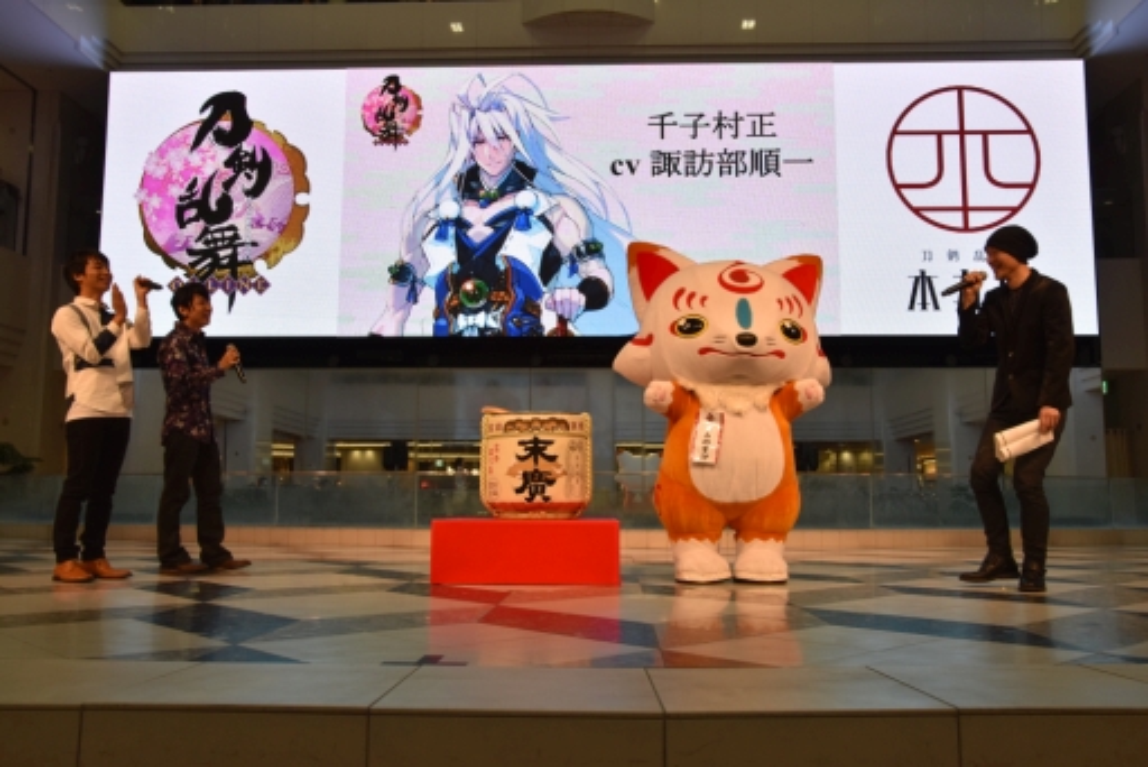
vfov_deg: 43.7
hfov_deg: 61.9
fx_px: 957
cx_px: 574
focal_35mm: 30
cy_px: 384
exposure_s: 1/200
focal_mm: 20
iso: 400
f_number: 7.1
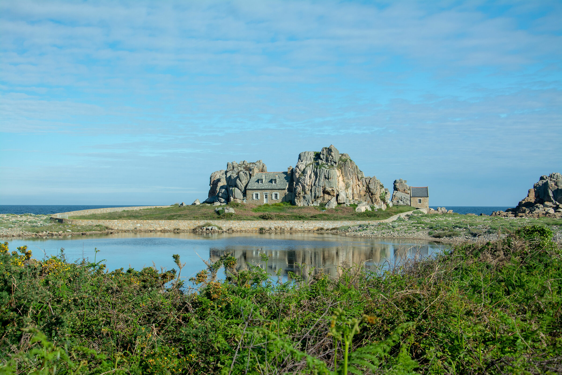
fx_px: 749
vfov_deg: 28.1
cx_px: 281
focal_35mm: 48
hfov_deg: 41.1
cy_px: 188
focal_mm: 32
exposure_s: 1/250
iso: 160
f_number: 8
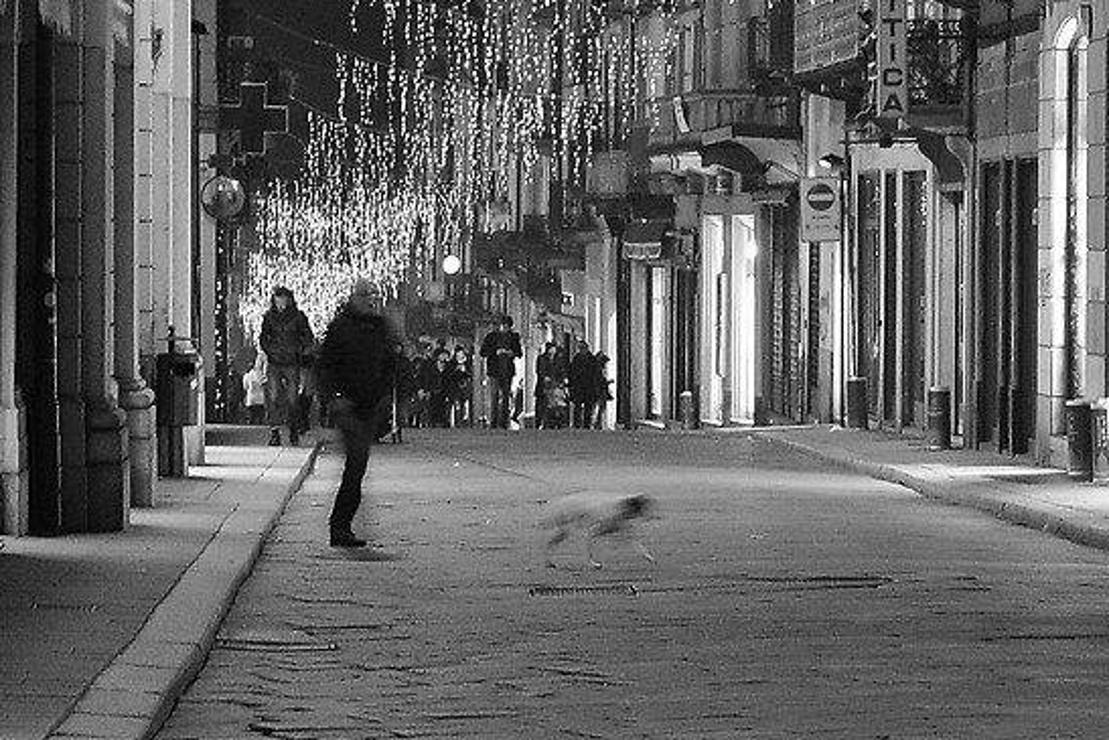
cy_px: 482
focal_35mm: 202
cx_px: 598
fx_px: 6224
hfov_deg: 10.2
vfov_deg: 6.8
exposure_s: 1/10
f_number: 6.3
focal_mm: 46
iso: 2000
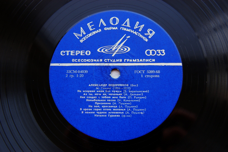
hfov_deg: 37.9
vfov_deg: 25.7
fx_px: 332
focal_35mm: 52
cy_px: 76
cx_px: 114
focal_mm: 35
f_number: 3.3
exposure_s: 1/40
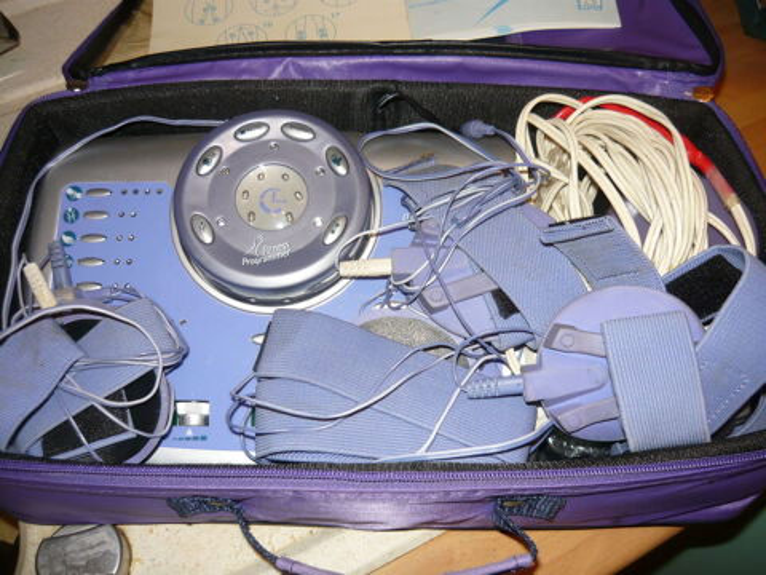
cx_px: 383
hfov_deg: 55.4
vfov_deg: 42.9
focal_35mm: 33
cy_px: 288
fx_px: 730
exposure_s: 1/30
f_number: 2.8
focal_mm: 5.5
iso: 100
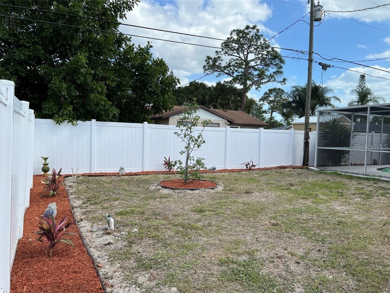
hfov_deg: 67.3
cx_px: 195
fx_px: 293
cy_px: 146
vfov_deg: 53.1
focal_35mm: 26
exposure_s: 1/3356
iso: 50
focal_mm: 5.7
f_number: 1.5
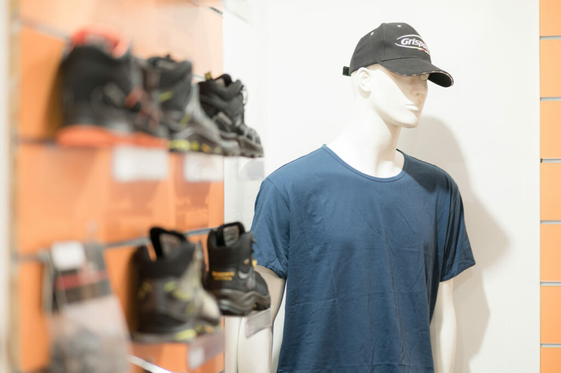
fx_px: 1323
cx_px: 280
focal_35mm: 85
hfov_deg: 23.9
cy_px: 186
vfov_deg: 16.0
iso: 400
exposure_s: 1/125
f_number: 1.8
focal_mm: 85
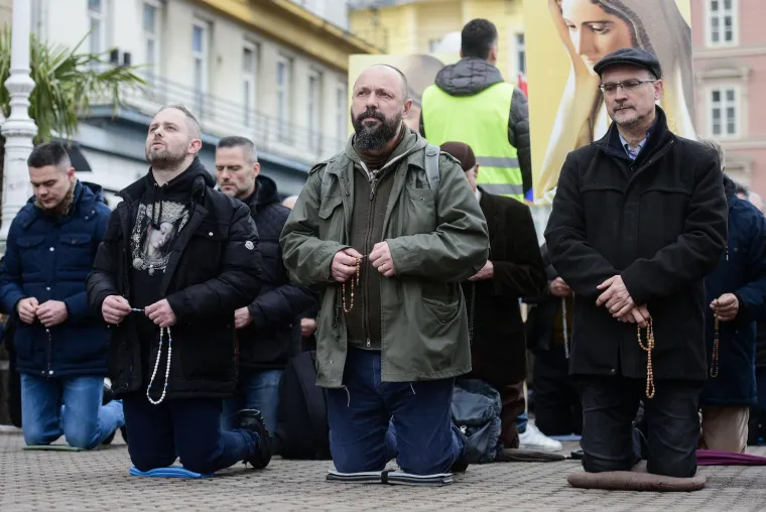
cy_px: 256
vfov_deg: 19.5
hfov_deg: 28.8
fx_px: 1491
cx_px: 383
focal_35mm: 70
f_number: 2.8
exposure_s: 1/500
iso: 250
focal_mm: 70
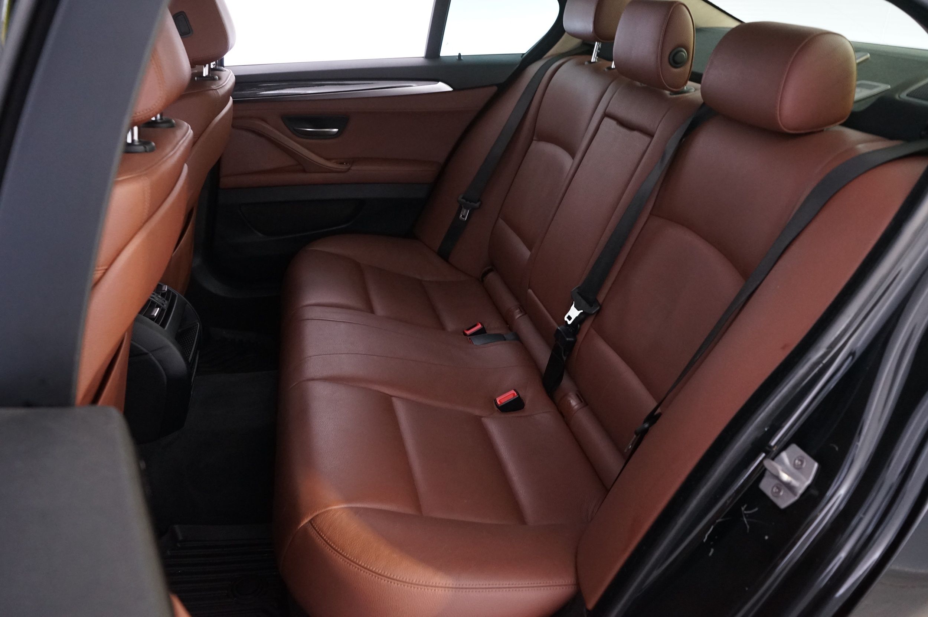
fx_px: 721
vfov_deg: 46.3
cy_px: 308
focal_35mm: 28
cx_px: 464
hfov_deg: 65.5
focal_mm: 28
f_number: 6.3
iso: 3200
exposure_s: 1/10
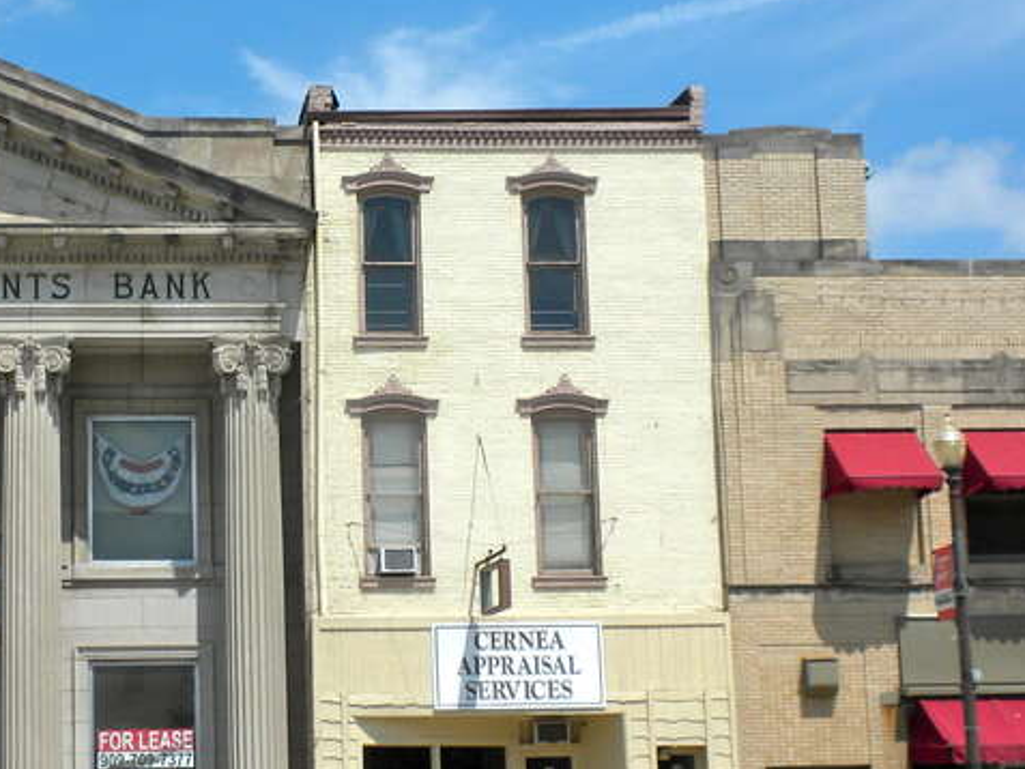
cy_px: 391
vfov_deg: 23.7
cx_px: 350
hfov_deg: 31.0
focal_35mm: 62
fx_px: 1836
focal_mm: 6.6
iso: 64
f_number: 10
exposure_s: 1/175
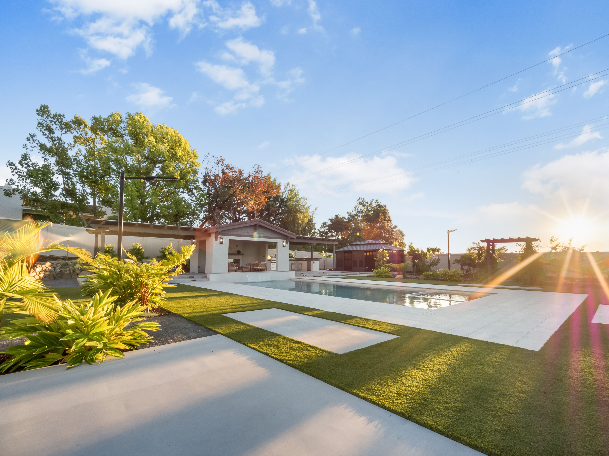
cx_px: 304
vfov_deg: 85.6
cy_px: 228
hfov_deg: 102.1
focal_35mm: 14
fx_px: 246
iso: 200
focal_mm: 7
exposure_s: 1/60
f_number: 7.1
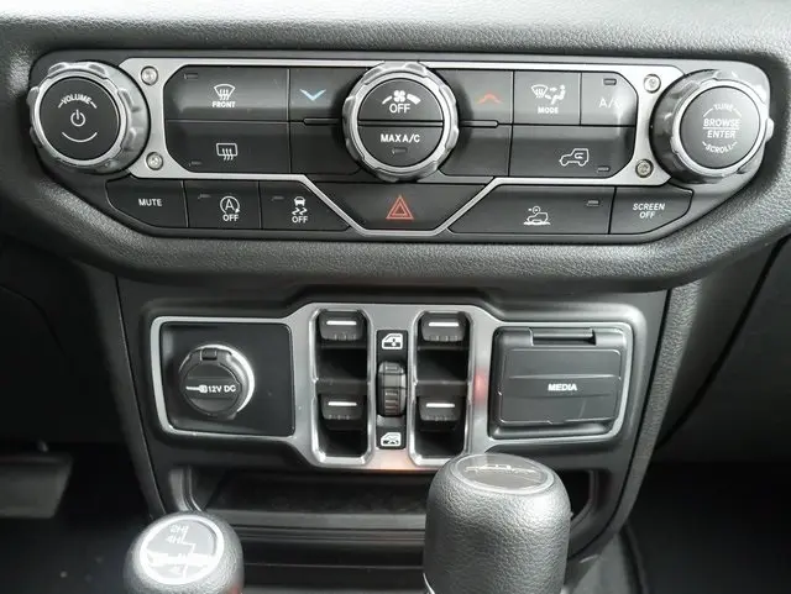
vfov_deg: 44.2
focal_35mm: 32
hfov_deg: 56.8
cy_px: 297
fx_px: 732
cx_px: 396
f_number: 5
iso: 3200
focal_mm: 16
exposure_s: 1/15
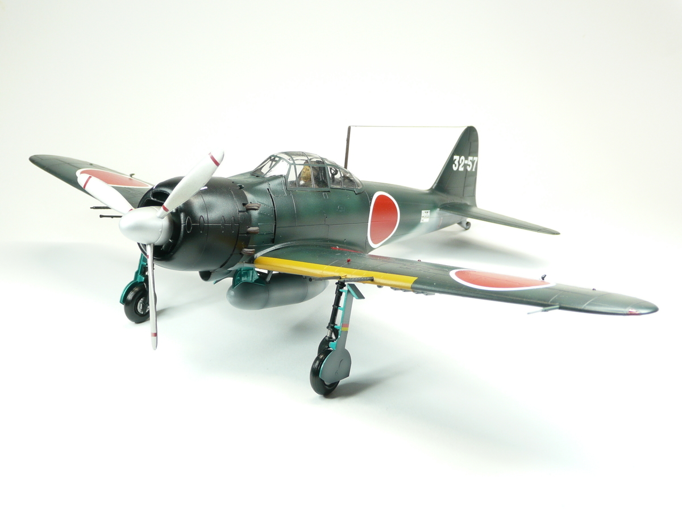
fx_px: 847
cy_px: 256
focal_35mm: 43
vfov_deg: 33.6
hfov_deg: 43.9
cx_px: 341
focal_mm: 7
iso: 100
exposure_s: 1/20
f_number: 4
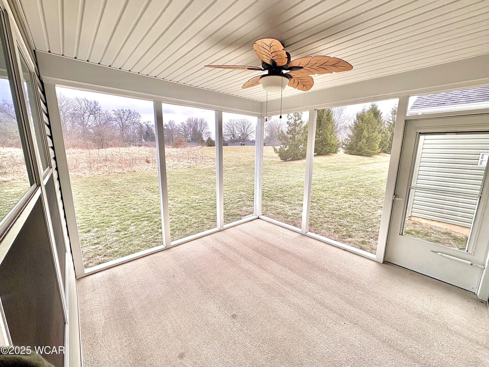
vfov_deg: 85.7
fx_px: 198
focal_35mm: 14
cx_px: 244
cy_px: 184
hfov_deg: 102.1
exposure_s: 1/99
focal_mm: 2.22
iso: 40
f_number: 2.2
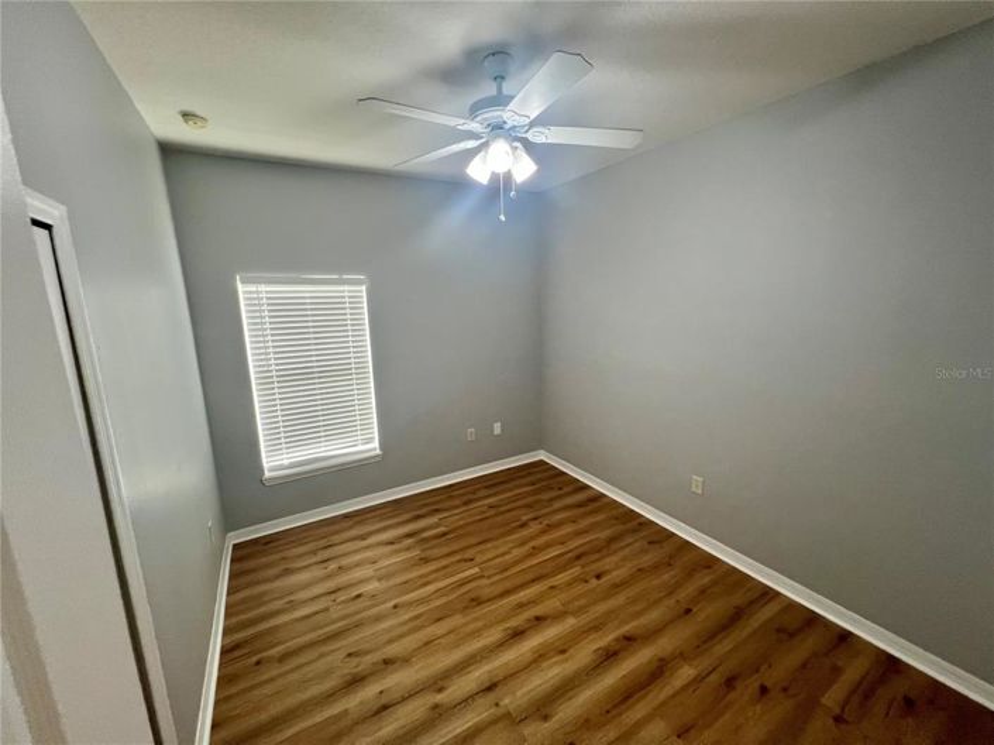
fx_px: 373
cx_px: 497
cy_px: 372
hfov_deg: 106.2
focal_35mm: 13
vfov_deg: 89.9
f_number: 1.8
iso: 250
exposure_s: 1/120
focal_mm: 1.57
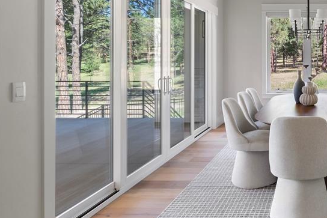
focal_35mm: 32
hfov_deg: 50.7
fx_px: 291
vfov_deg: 40.1
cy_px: 56
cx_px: 305
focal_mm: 17
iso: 1000
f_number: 9
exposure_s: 2
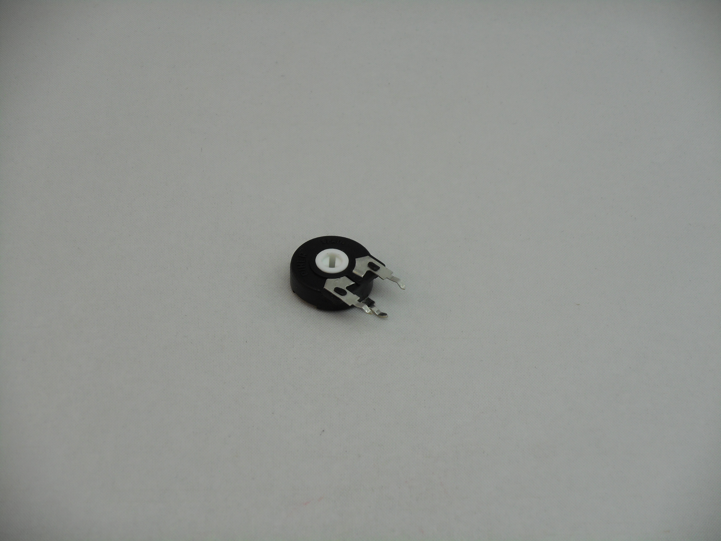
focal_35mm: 117
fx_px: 2437
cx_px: 360
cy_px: 270
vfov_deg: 12.7
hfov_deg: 16.8
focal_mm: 20.9
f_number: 5.9
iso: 110
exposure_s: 1/60
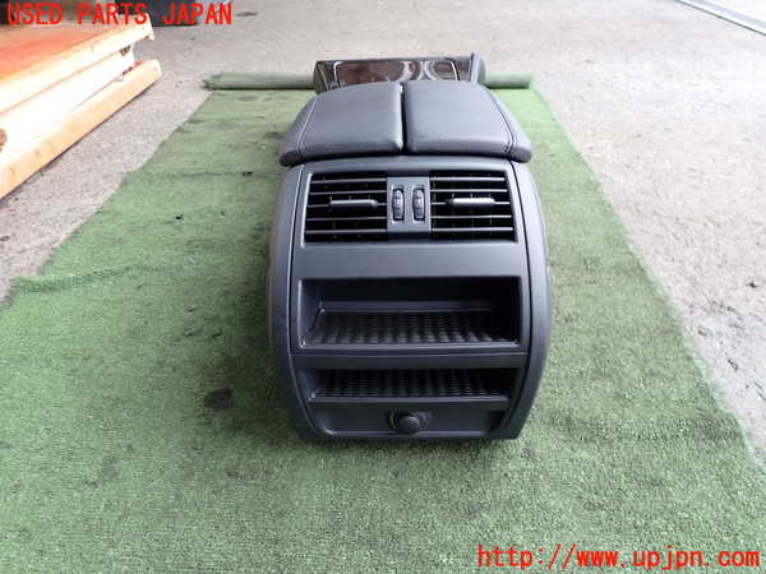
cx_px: 383
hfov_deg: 69.4
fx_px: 553
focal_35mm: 25
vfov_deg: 54.9
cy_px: 287
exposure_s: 1/80
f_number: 2.8
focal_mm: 4.5
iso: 100
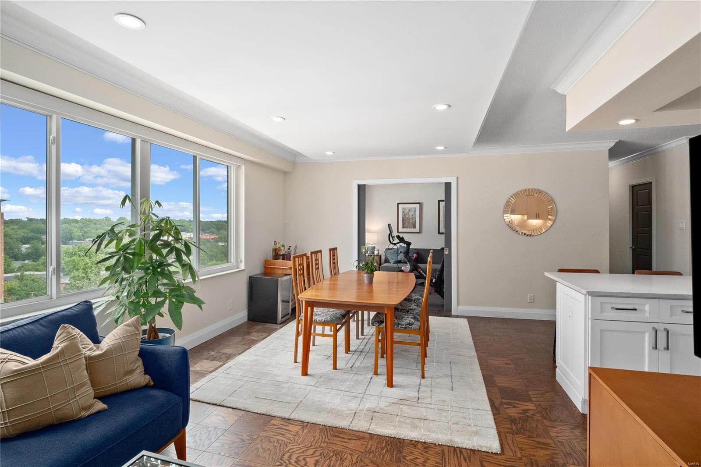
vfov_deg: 73.7
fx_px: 311
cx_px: 350
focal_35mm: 16
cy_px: 234
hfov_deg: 96.7
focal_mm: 8
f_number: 8
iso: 1600
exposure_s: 1/20
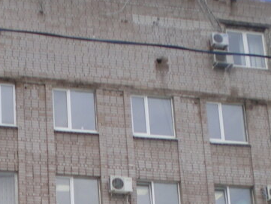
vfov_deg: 12.4
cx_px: 41
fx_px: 901
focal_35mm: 115
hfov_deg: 16.9
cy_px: 275
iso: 64
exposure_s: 1/40
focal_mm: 6.3
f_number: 3.1
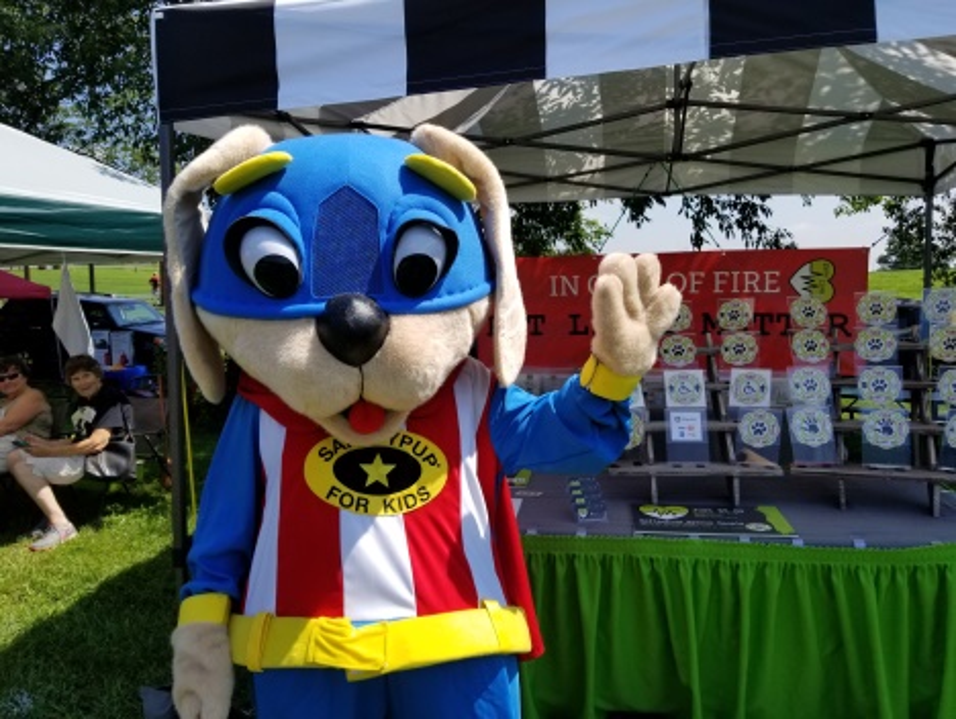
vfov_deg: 53.1
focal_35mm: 26
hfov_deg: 67.2
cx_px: 478
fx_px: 719
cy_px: 360
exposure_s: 1/2440
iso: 50
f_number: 1.7
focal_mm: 4.25
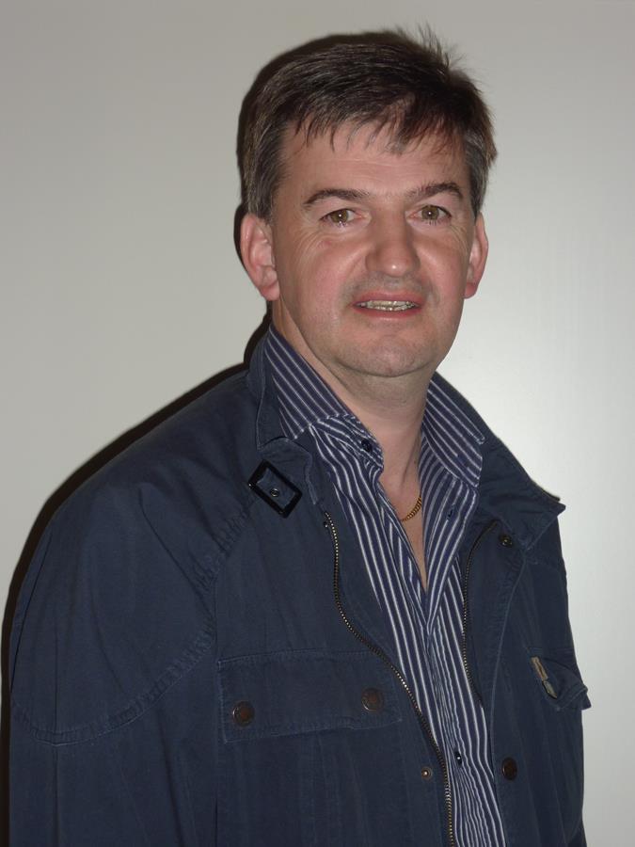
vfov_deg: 32.7
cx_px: 318
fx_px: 1443
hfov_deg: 24.8
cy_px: 424
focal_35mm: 59
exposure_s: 1/125
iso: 100
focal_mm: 9.7
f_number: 3.9
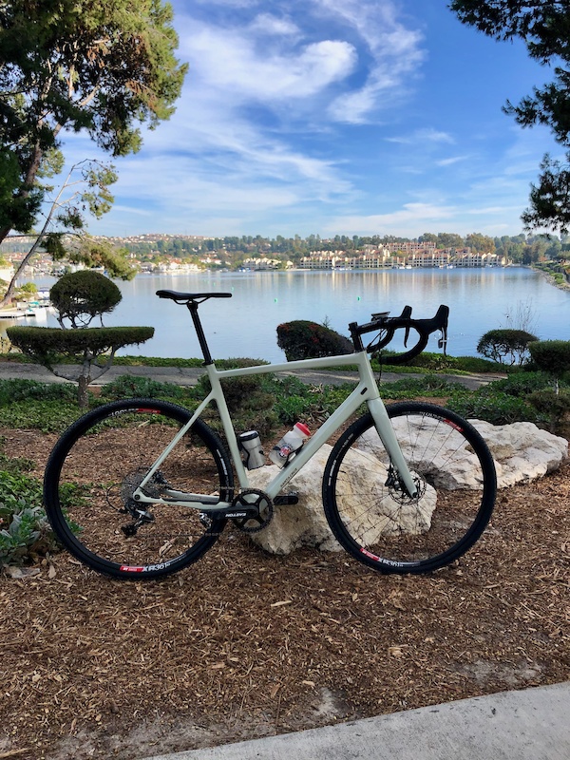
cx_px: 285
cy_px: 380
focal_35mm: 28
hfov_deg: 49.7
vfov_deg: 63.4
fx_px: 615
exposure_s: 1/1372
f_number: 1.8
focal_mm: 3.99
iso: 20
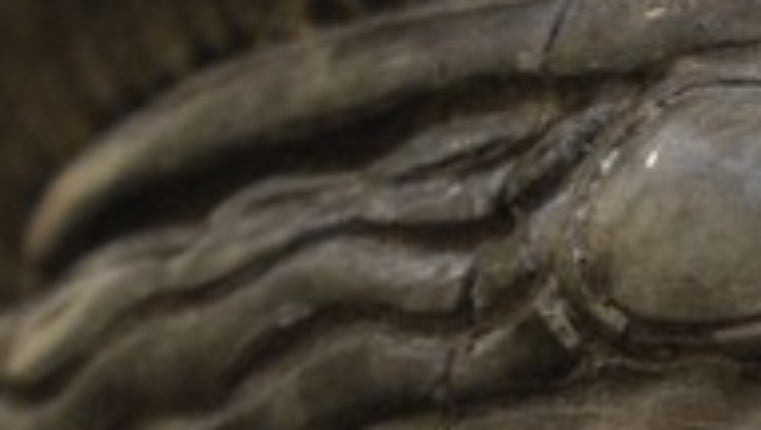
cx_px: 1444
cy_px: 1445
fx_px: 9900
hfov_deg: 4.4
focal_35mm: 490
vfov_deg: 2.5
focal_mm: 56
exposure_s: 1/30
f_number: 5.6
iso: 800
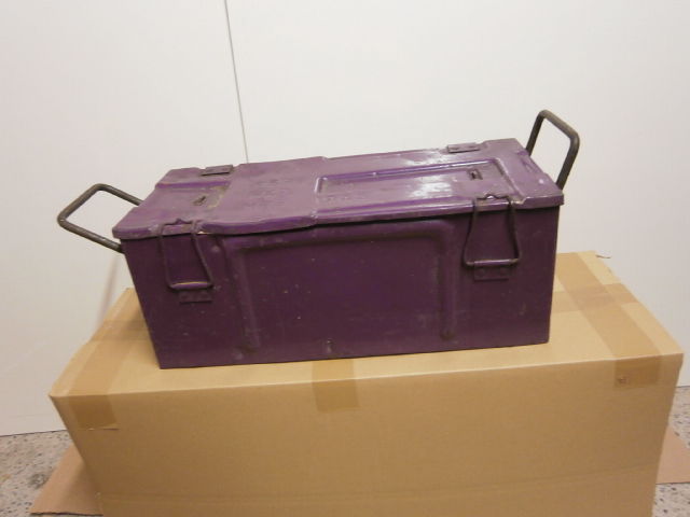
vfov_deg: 53.1
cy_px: 258
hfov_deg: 67.3
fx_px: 518
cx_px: 345
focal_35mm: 26
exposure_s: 1/15
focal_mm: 4.7
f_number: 2.8
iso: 200
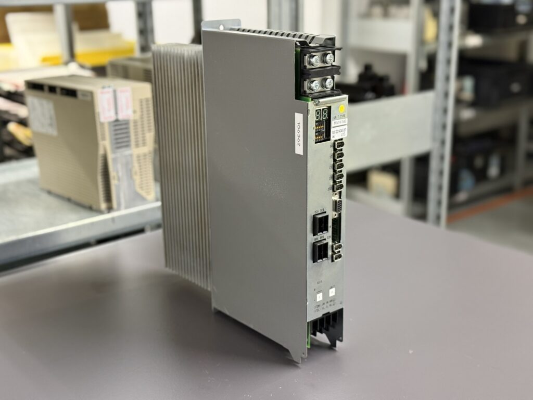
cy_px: 200
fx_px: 739
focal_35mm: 48
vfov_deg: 30.3
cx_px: 266
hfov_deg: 39.7
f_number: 1.78
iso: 320
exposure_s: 1/33
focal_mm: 6.76
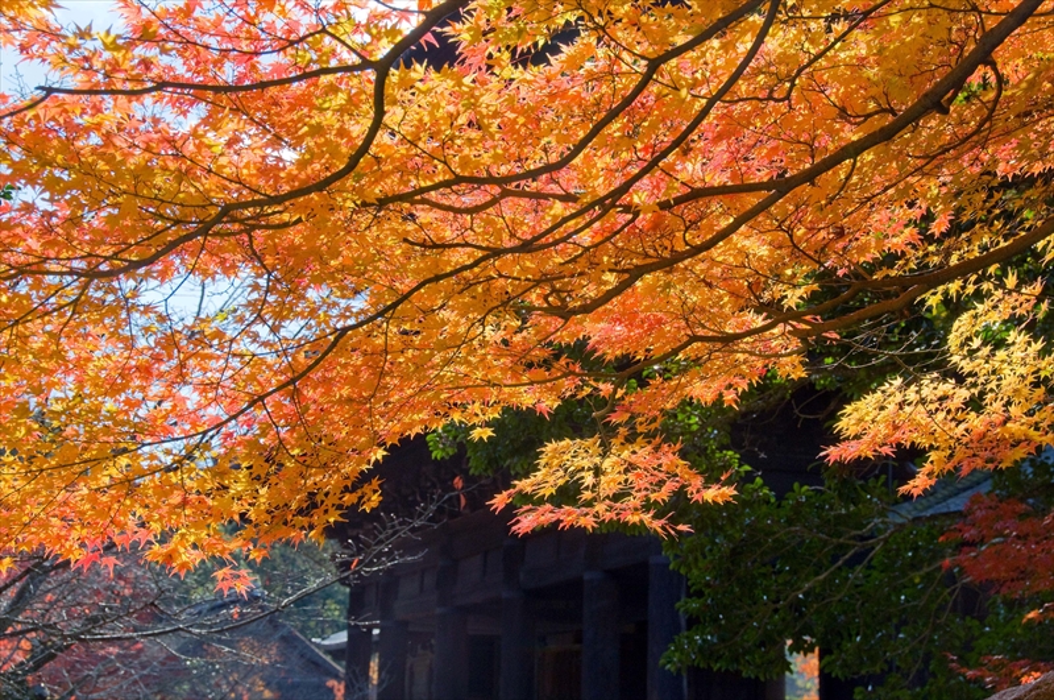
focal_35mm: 75
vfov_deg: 18.1
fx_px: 2193
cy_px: 350
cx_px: 527
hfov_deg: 27.0
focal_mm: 50
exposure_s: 1/320
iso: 200
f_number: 9
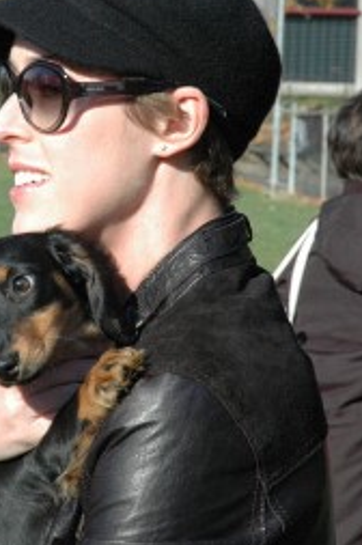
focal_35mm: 199
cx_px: 55
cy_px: 248
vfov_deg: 10.3
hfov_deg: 6.9
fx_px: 3010
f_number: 11
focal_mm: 70
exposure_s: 1/500
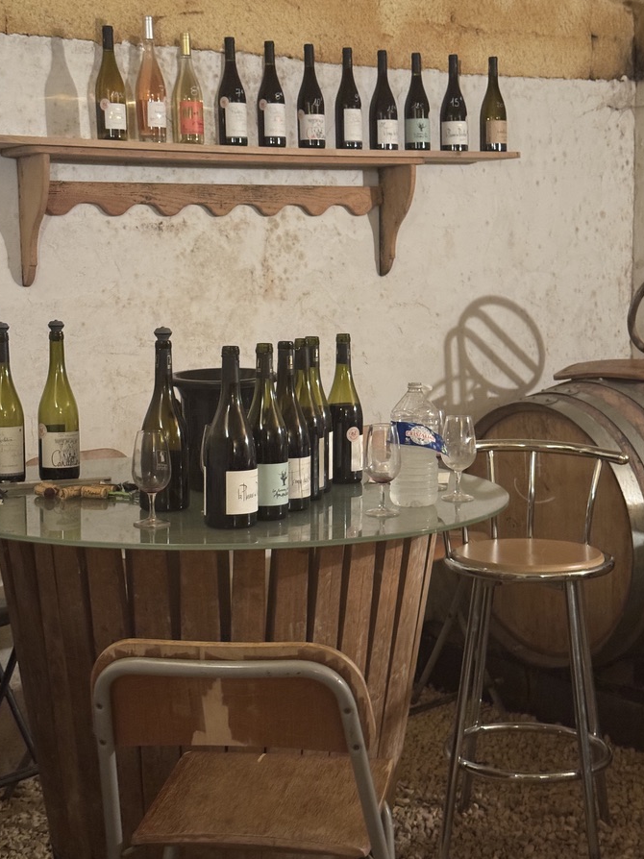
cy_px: 446
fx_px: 1365
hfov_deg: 26.5
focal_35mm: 55
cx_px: 355
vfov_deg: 34.9
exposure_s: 1/25
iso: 640
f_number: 1.78
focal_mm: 6.76
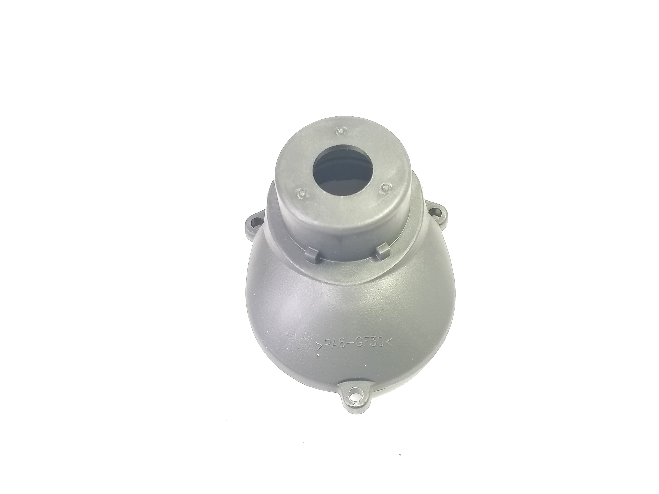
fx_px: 838
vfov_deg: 32.9
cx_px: 330
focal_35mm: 44
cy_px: 247
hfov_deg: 42.9
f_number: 1.8
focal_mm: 5.3
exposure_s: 1/33.3
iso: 125
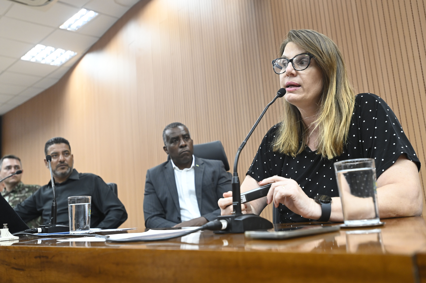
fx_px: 414
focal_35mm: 35
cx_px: 213
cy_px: 142
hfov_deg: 54.5
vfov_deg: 37.8
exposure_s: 1/200
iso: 2500
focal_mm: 35
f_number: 4
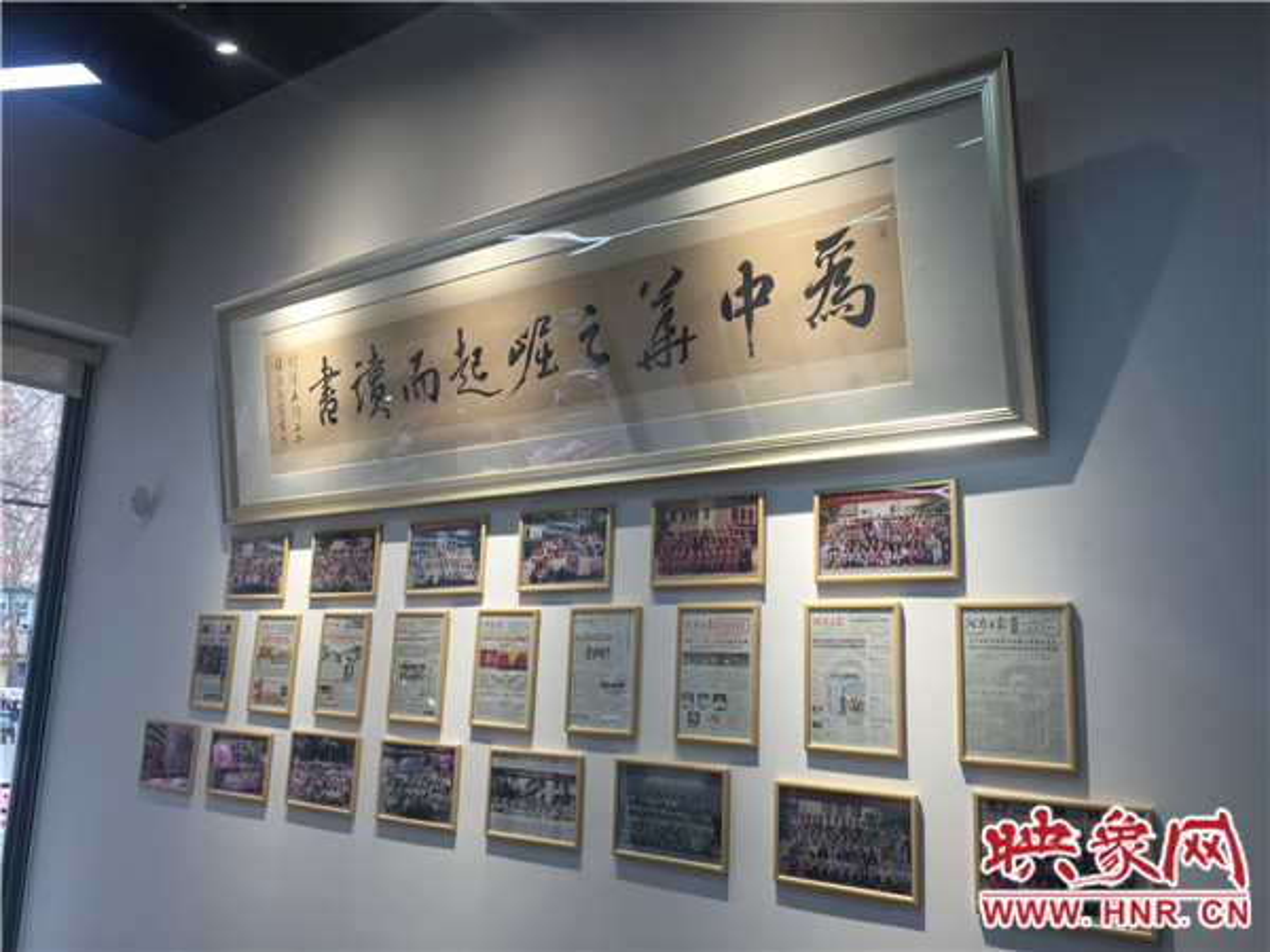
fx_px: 1064
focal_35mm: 29
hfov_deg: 61.7
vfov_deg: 48.2
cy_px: 476
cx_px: 635
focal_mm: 4.15
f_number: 2.2
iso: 40
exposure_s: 1/100
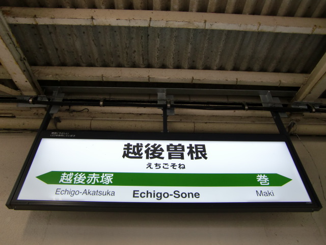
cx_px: 163
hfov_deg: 63.4
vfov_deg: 49.7
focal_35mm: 28
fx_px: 264
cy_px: 122
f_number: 2.6
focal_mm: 4.9
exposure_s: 1/60
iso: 80
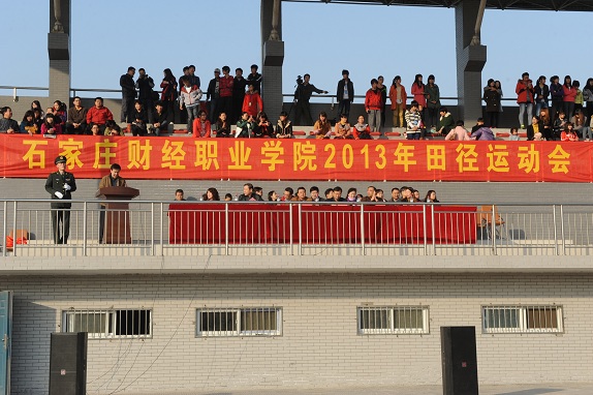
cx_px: 296
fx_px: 955
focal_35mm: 58
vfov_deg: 23.4
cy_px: 198
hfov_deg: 34.5
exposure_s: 1/400
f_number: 10
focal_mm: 58
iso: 500
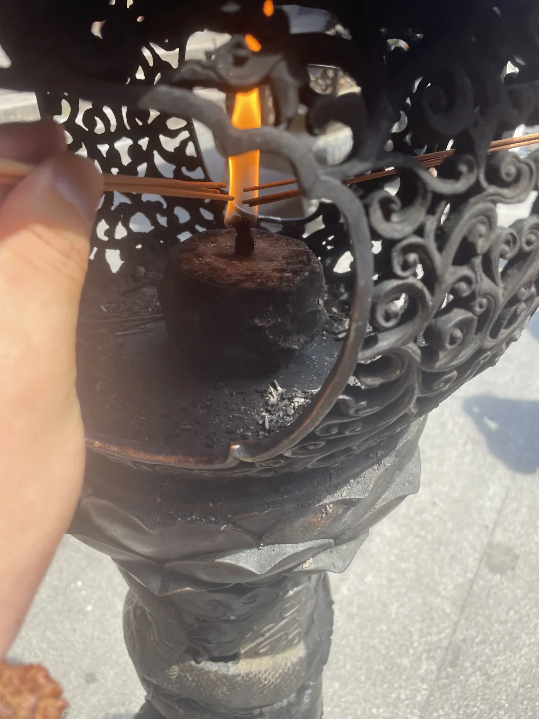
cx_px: 270
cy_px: 360
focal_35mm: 26
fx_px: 540
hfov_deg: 53.1
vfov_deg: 67.3
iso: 32
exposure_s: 1/371
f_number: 1.6
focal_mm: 4.2
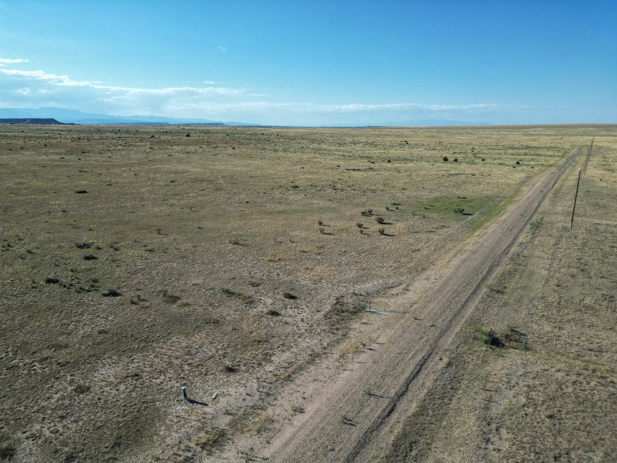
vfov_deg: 56.8
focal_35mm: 24
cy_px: 232
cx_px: 308
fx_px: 428
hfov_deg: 71.6
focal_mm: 6.72
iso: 100
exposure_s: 1/3000
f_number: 1.7
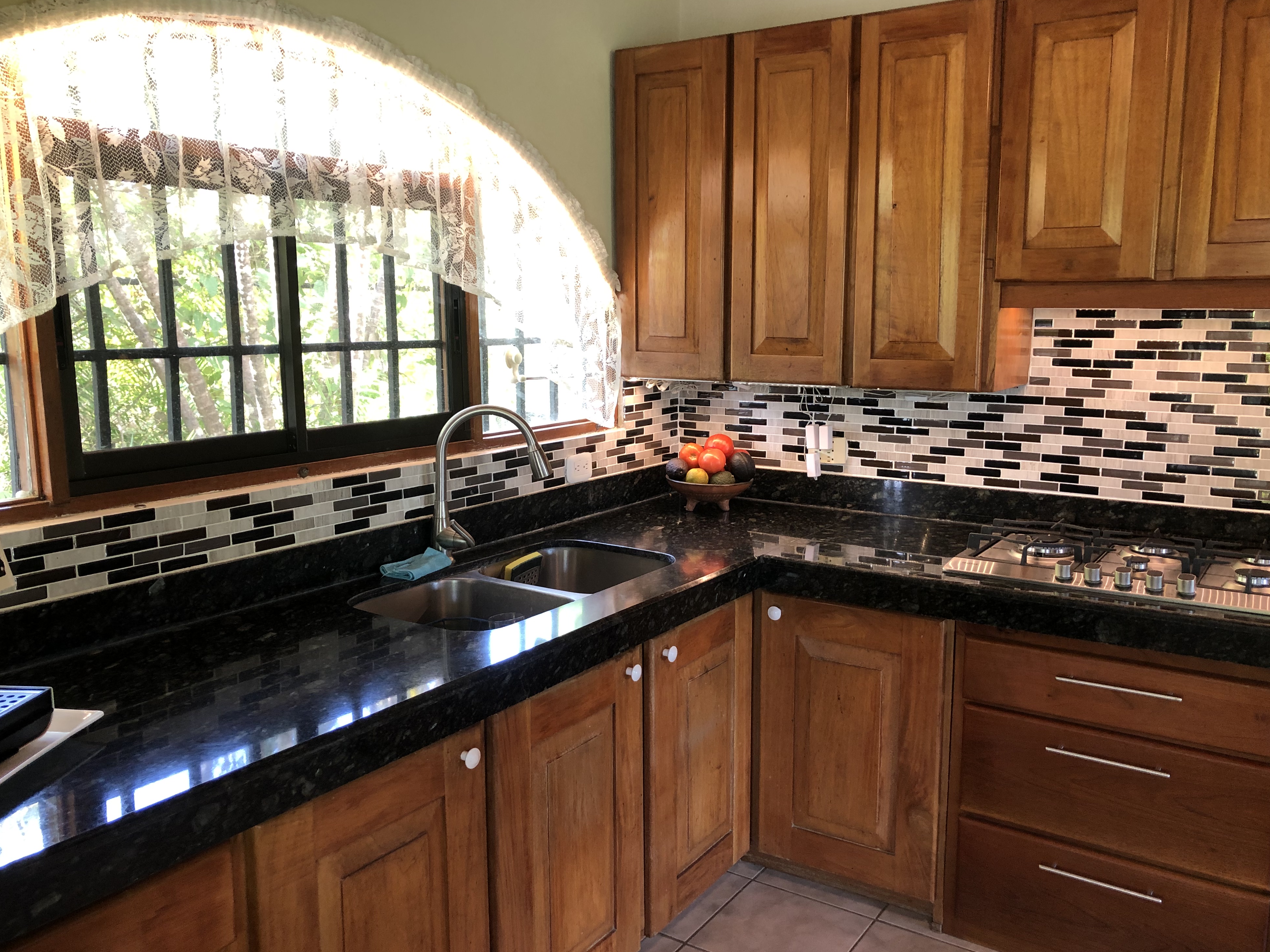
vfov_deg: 48.2
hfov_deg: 61.7
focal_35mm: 29
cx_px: 639
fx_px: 1064
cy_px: 484
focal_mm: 4
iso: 40
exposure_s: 1/17
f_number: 1.8
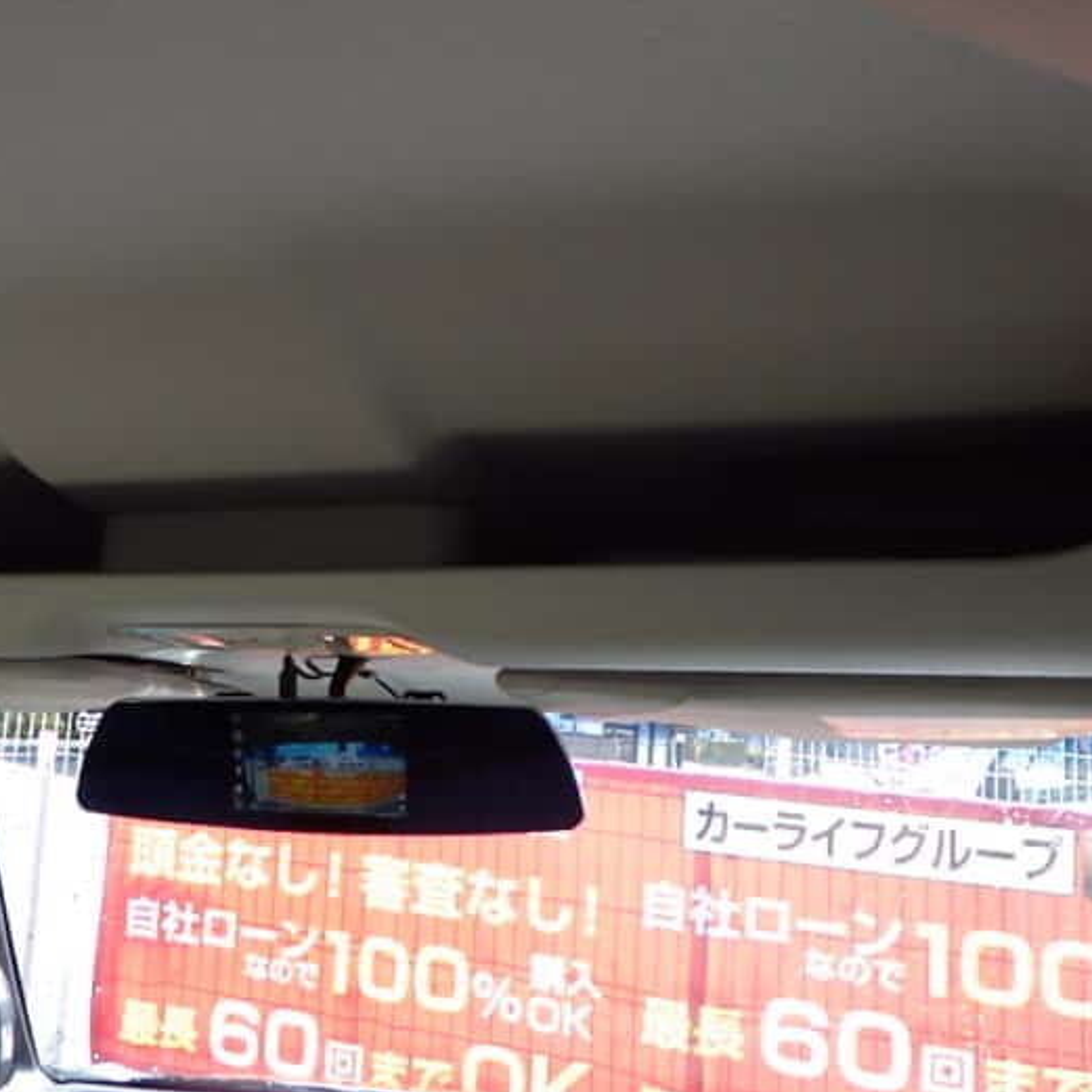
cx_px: 325
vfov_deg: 43.8
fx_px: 1356
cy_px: 486
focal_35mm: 38
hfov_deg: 43.0
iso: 125
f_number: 3.5
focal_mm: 5
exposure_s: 1/125
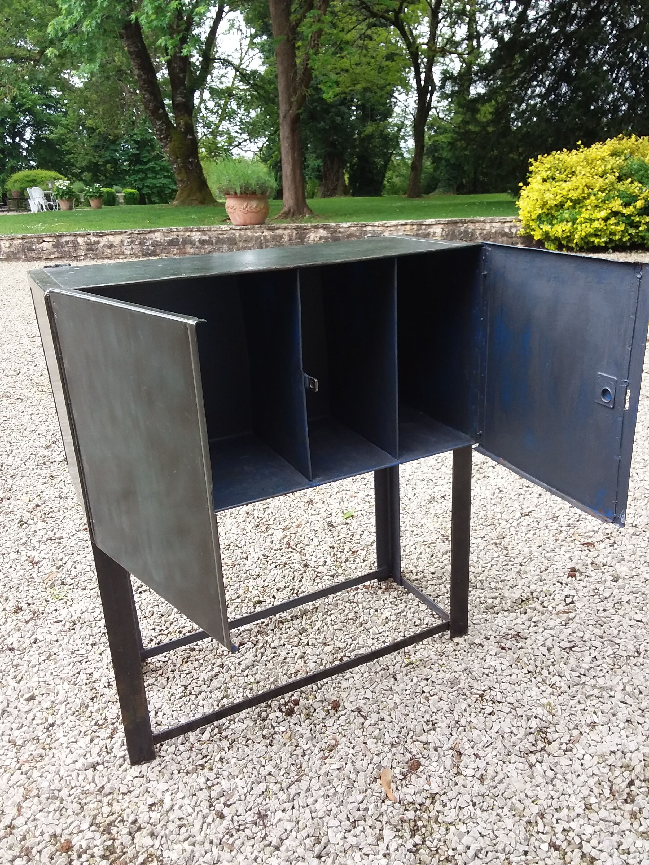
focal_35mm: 27
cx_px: 324
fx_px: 675
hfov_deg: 51.4
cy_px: 432
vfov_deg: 65.3
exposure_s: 1/130
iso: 40
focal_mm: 2.91
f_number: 1.9
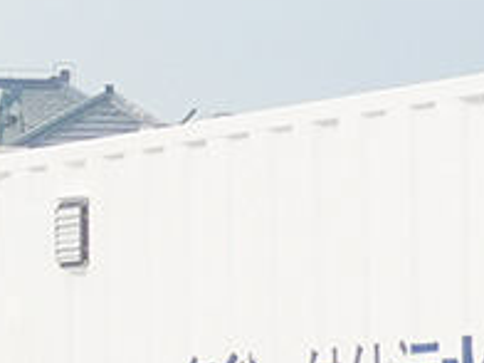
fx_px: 1538
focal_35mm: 110
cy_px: 430
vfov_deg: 13.1
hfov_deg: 16.0
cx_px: 775
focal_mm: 5.58
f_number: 1.8
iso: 50
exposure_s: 1/2342
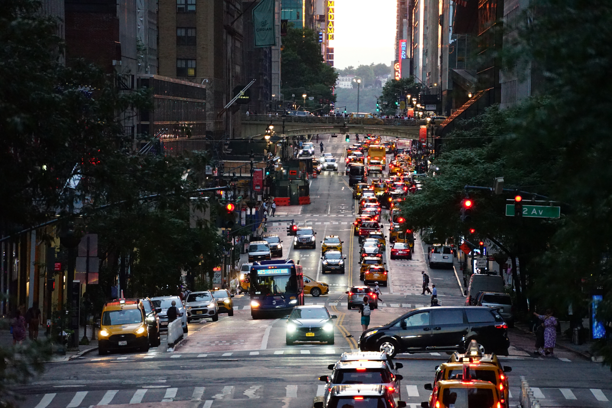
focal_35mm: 300
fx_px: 5100
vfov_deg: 4.6
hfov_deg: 6.9
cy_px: 204
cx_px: 306
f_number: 6.3
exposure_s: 1/320
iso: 6400
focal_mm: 300
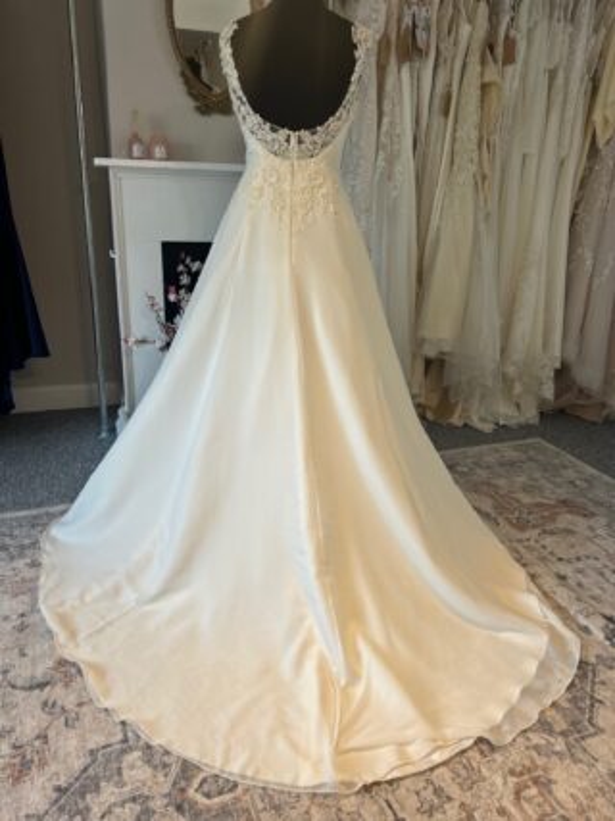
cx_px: 308
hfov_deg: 53.0
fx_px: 616
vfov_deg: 67.3
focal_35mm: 26
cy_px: 410
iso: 40
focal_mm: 5.7
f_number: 1.5
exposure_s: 1/186
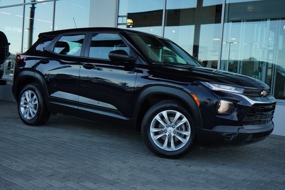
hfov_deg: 46.4
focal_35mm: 42
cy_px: 95
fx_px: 333
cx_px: 142
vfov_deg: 31.9
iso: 1000
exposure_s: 1/250
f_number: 8
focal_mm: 42
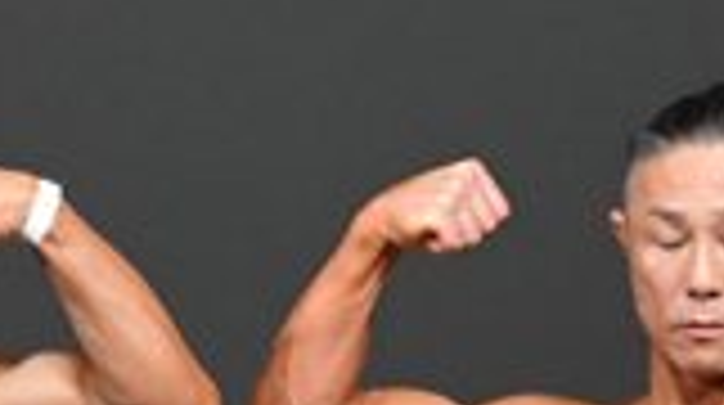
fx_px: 30517
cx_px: 128
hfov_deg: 1.4
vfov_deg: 0.8
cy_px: 1053
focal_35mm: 1592
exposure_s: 1/400
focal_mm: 210
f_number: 5.6
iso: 4000
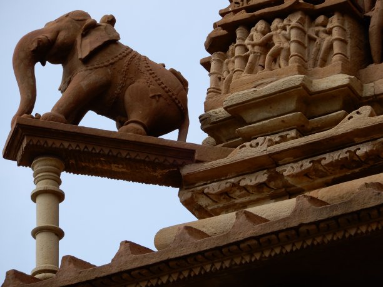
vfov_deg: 5.4
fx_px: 3043
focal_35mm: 275
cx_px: 192
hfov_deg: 7.2
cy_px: 144
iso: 80
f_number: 6.3
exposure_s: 1/320
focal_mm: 49.1
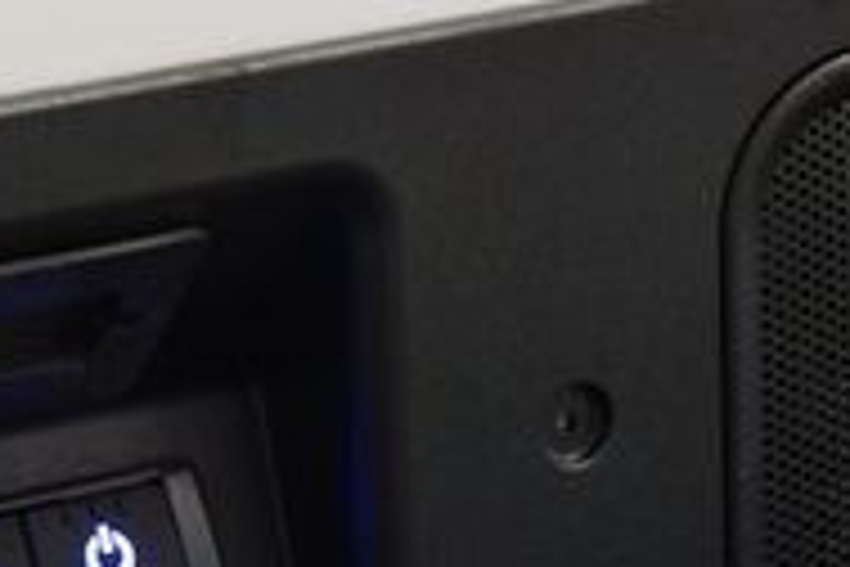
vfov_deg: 5.4
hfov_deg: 8.1
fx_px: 5997
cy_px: 452
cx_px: 589
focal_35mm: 254
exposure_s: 1/15
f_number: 6.3
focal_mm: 50
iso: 720
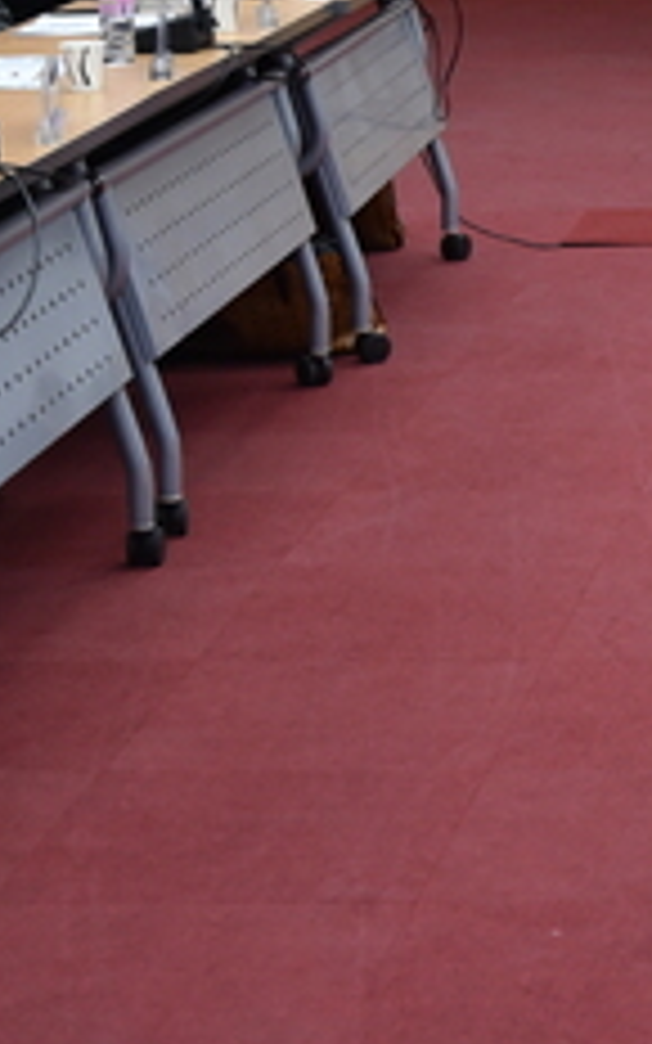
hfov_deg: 9.7
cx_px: 1169
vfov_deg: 16.0
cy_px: 130
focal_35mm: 129
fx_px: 3668
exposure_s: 1/125
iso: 2000
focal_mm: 46
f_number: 7.1
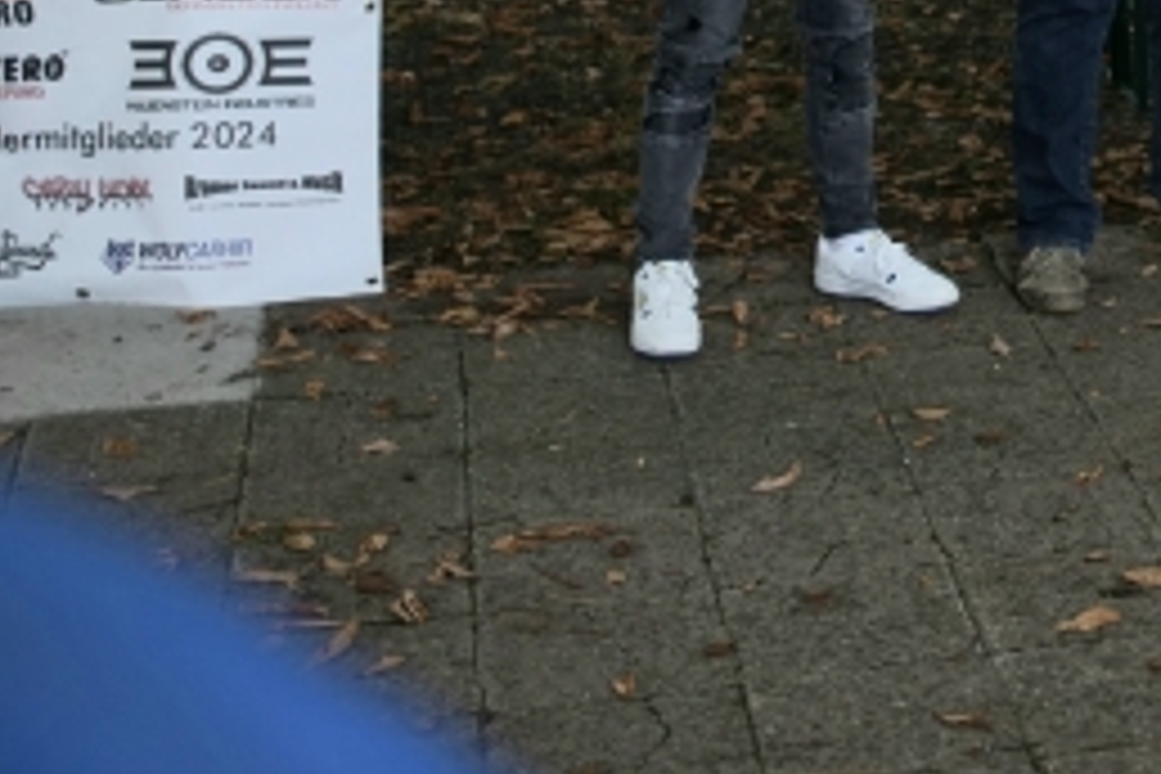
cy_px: -220
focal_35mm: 95
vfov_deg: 13.9
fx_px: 3064
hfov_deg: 19.7
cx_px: 1508
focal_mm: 35
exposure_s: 1/100
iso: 800
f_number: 2.8
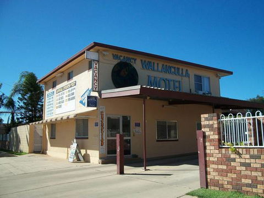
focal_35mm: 32
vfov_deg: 44.2
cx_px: 132
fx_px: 244
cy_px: 99
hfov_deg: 56.8
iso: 80
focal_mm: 5.7
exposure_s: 1/400
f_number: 5.5
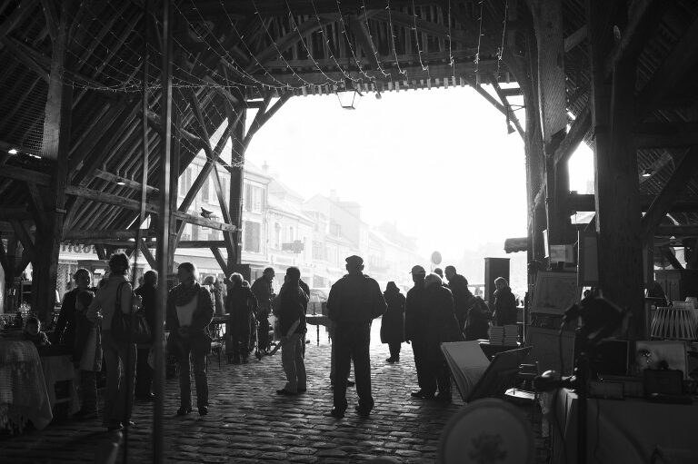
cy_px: 232
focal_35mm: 35
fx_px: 678
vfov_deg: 37.8
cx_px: 349
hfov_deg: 54.5
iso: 500
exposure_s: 1/200
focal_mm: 35
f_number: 2.8
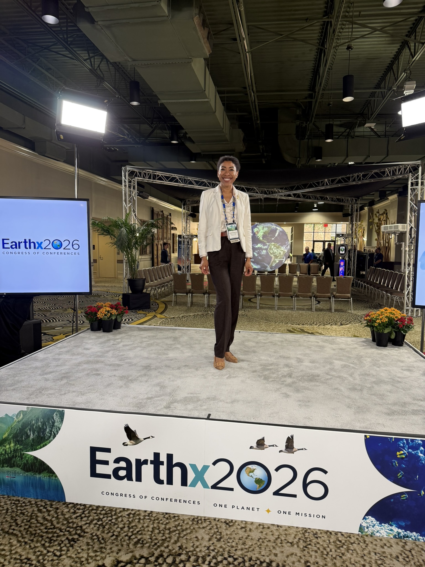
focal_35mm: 24
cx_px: 212
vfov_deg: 71.6
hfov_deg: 56.8
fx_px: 393
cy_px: 284
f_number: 1.78
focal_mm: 6.76
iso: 160
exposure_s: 1/60
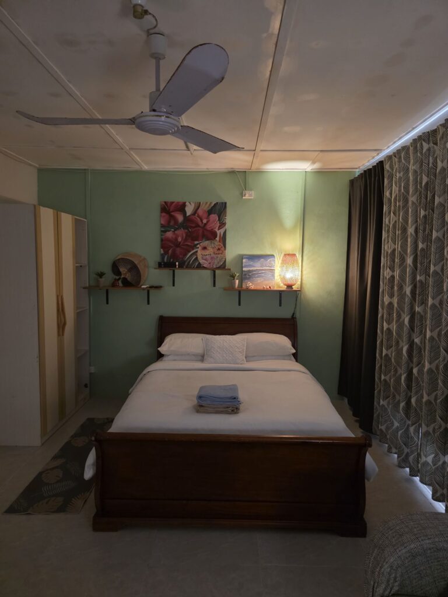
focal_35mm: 23
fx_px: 397
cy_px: 298
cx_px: 224
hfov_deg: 58.9
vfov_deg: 73.9
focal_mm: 6.3
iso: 800
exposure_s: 1/31.5
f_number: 1.7
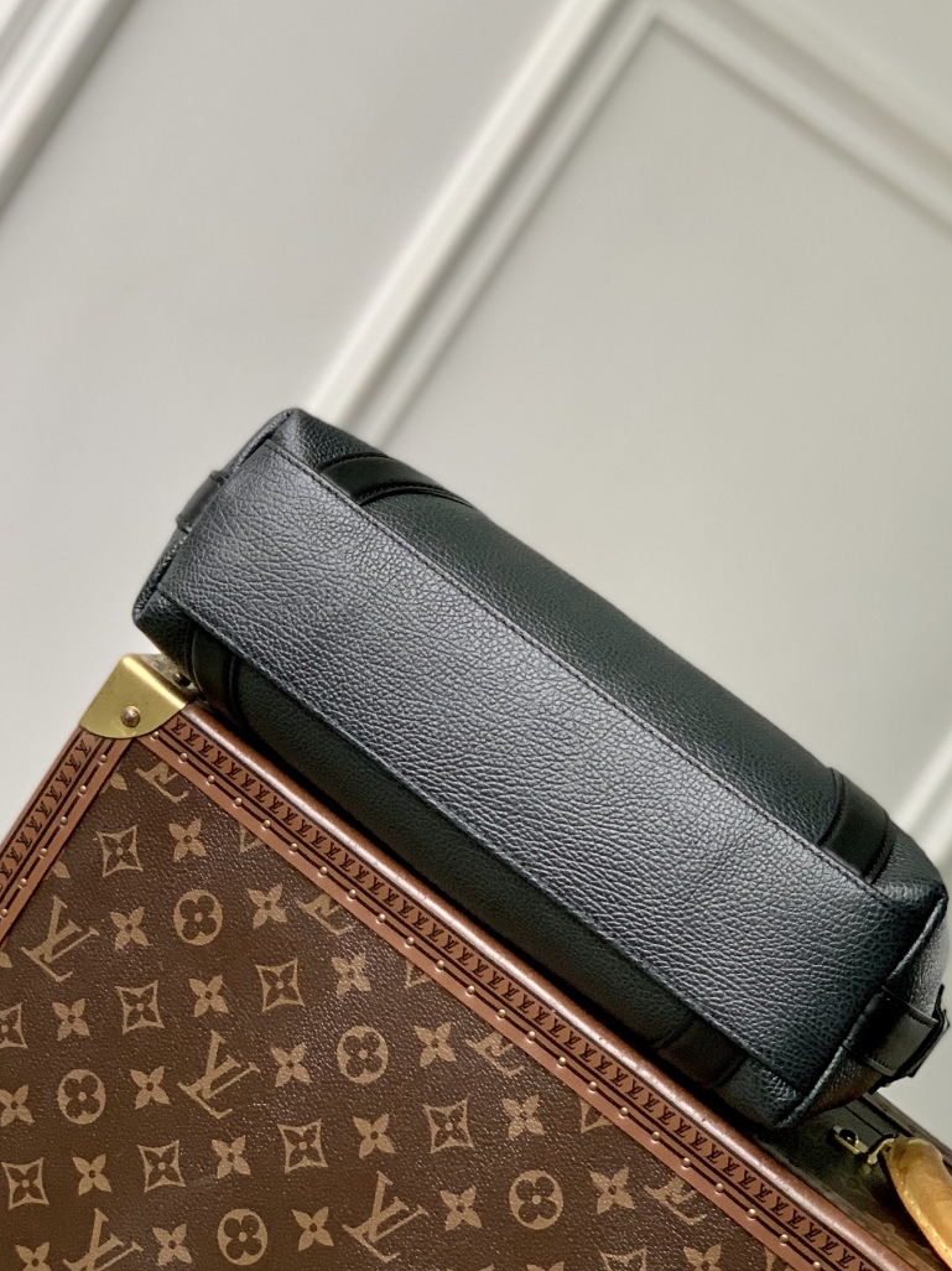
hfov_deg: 20.1
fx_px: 2678
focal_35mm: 73
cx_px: 569
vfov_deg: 26.6
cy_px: 453
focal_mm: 6
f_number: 2.4
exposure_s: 1/112
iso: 125
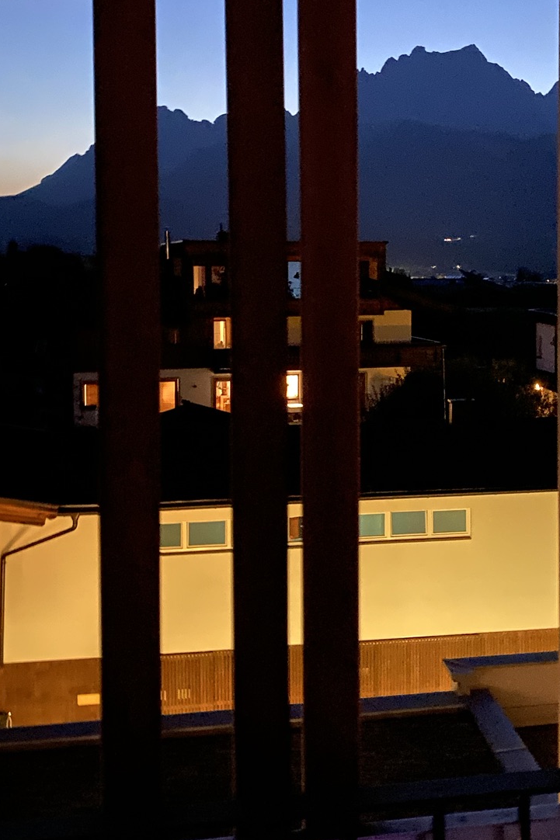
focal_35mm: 50
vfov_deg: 39.3
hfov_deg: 26.4
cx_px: 455
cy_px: 309
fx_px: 1167
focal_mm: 4.25
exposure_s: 1/2
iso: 1000
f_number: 1.8
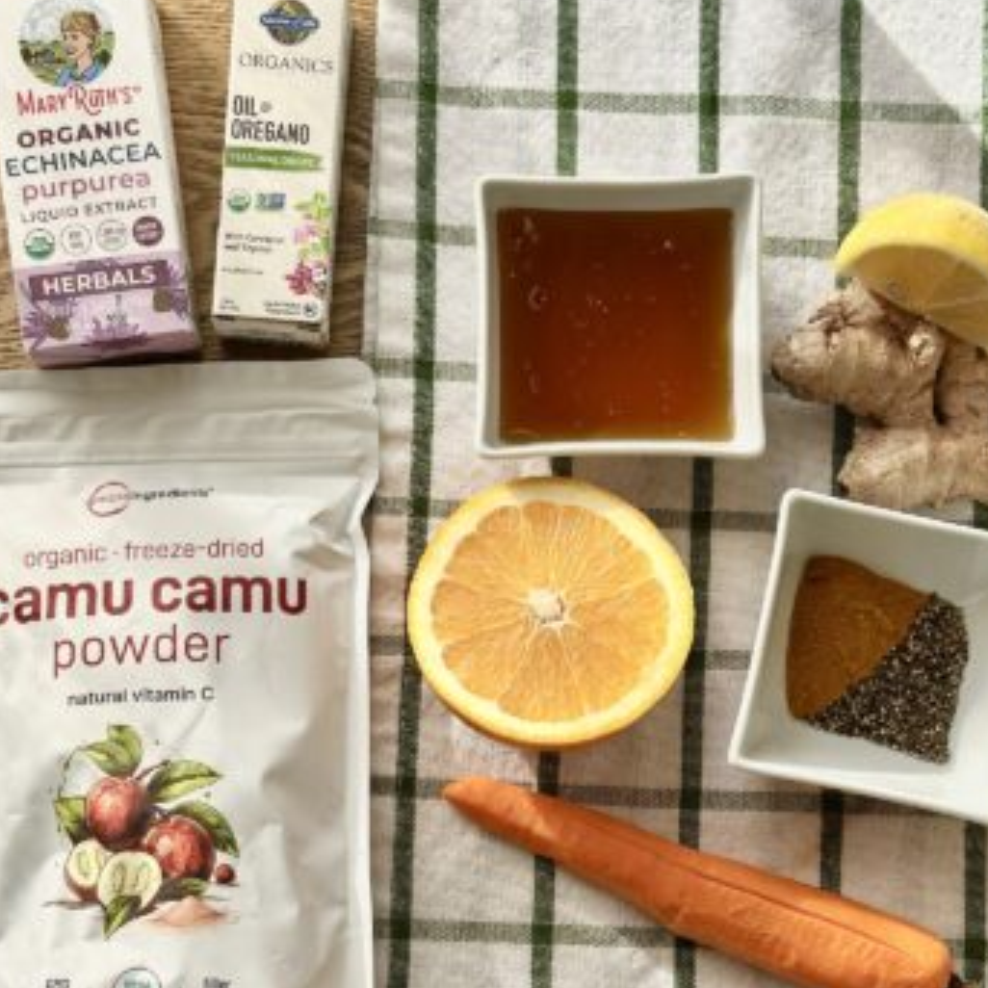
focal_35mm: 62
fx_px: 2002
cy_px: 630
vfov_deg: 27.6
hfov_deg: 27.7
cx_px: 504
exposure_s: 1/1289
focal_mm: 6.86
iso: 80
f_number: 1.78
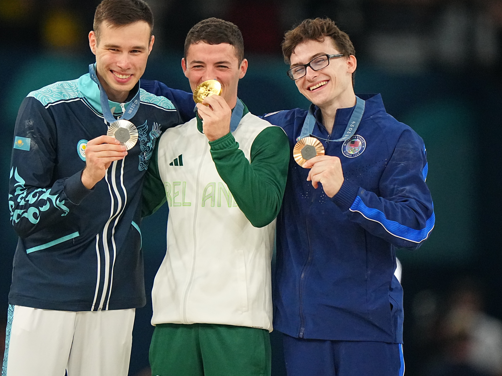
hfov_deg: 2.7
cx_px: 239
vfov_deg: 2.0
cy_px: 194
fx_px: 10614
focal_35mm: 732
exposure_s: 1/5000
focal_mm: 400
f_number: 2.8
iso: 6400
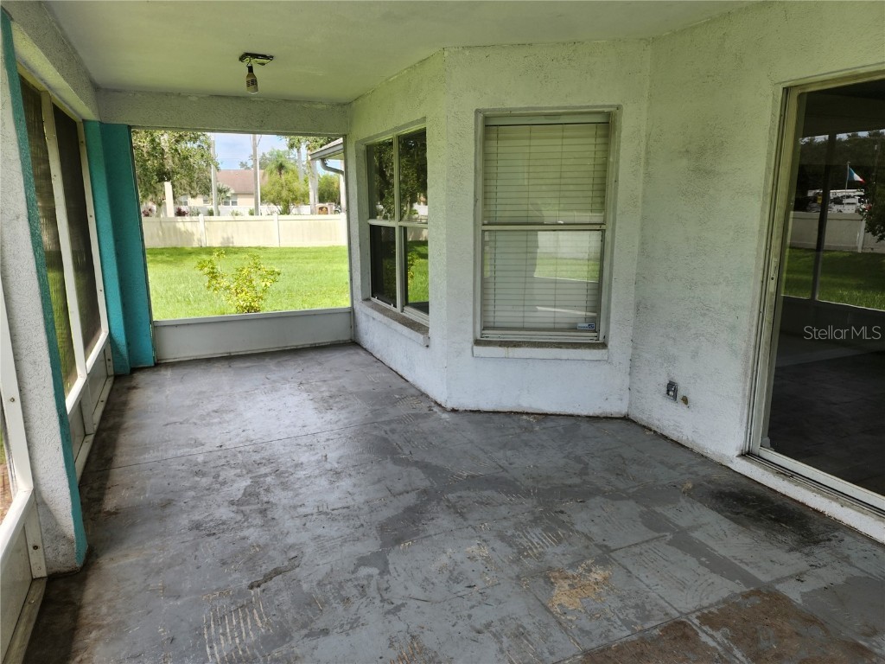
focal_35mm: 23
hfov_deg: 73.9
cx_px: 442
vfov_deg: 58.9
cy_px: 332
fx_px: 588
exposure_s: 1/180
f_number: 1.8
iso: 16
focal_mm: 6.4
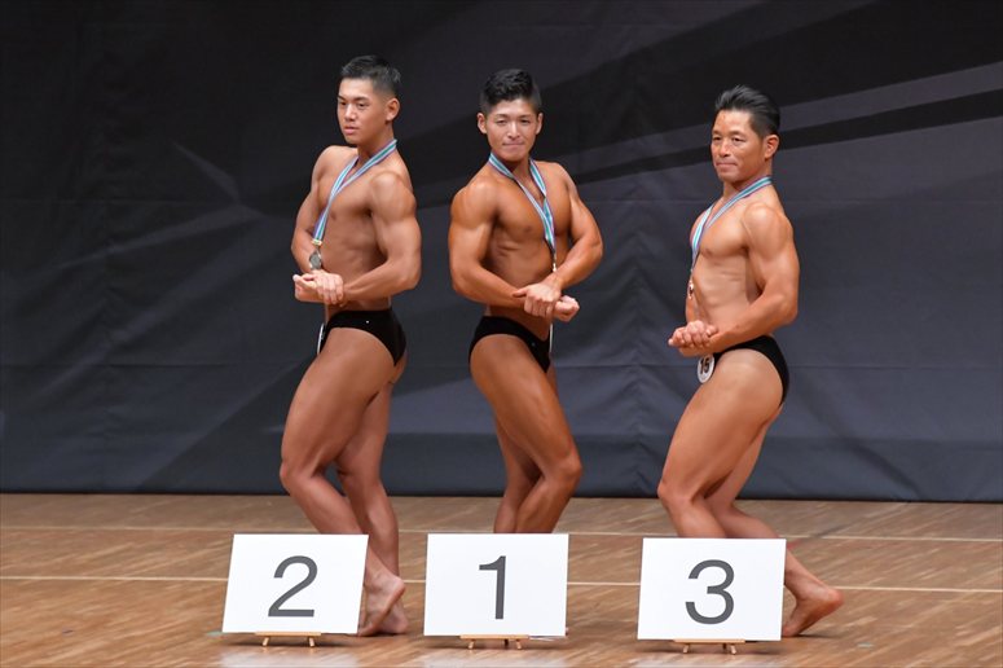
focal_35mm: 285
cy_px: 334
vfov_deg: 4.8
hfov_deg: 7.2
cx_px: 502
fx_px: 7937
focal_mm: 190
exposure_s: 1/400
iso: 6400
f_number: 5.6
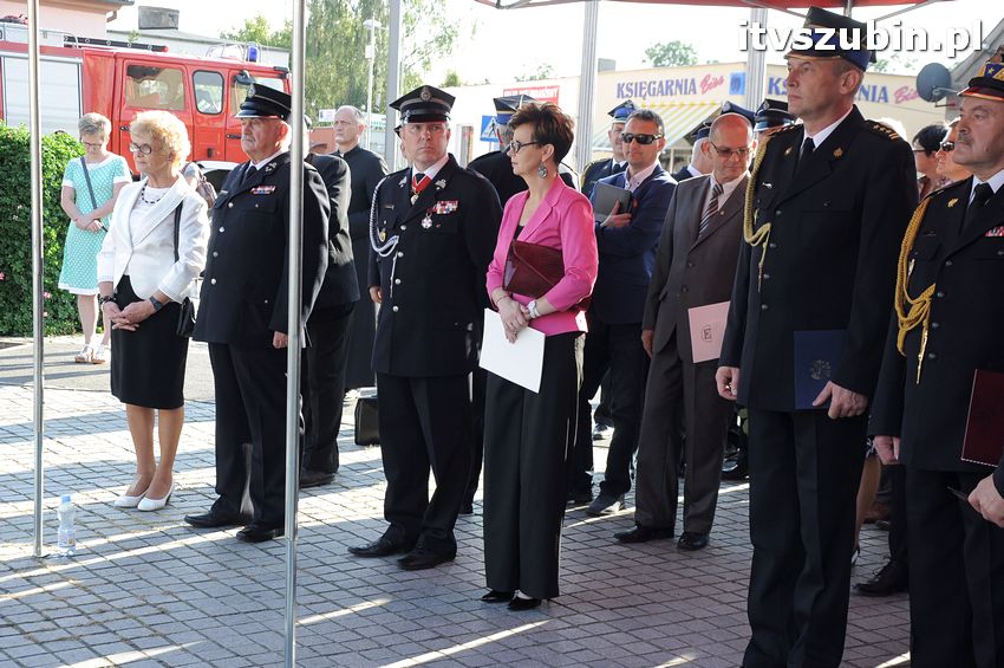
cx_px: 502
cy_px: 334
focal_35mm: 60
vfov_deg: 22.6
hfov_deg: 33.4
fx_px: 1672
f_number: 7.1
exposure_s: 1/200
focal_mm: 40
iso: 400
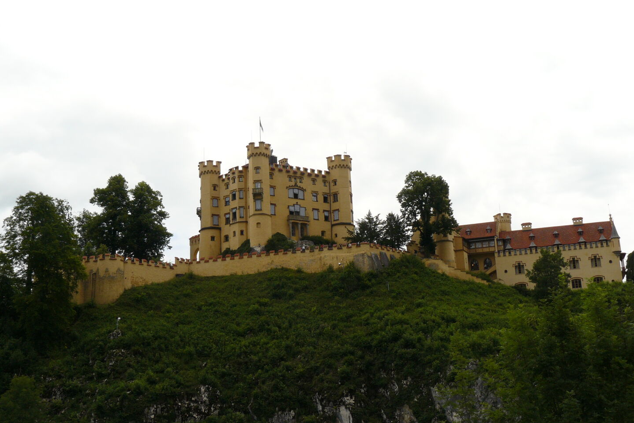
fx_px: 863
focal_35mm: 49
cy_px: 220
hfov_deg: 40.3
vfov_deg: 27.5
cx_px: 317
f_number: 5.6
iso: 100
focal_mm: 7.9
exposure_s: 1/250
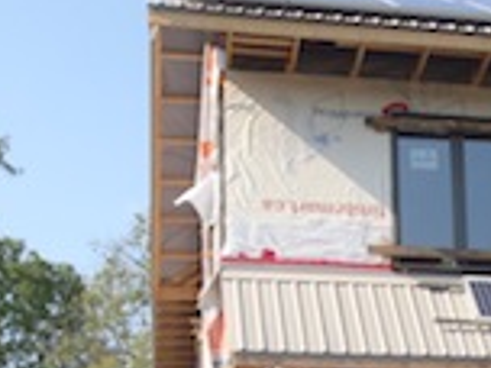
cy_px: 534
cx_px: 459
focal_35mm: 92
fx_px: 1305
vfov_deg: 15.0
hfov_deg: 20.8
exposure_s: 1/400
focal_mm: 5
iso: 80
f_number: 3.5
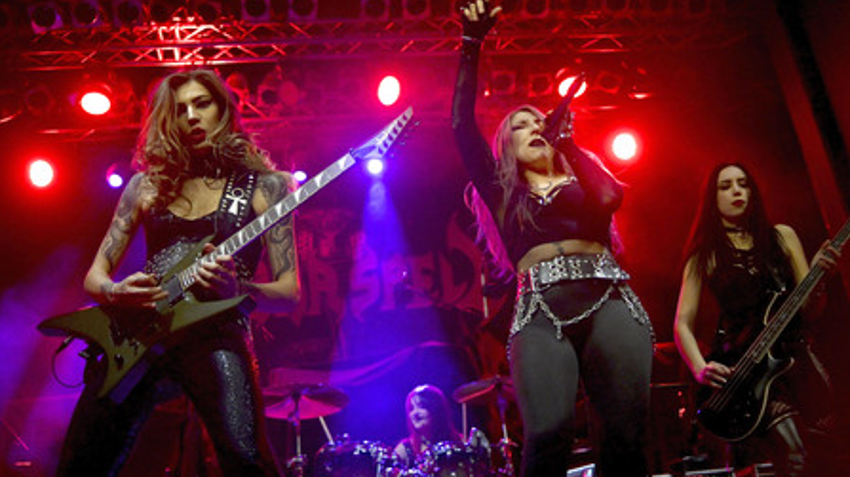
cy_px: 247
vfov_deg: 31.9
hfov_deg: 54.0
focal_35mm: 37
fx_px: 834
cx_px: 427
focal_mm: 35
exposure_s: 1/320
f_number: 4
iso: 4000
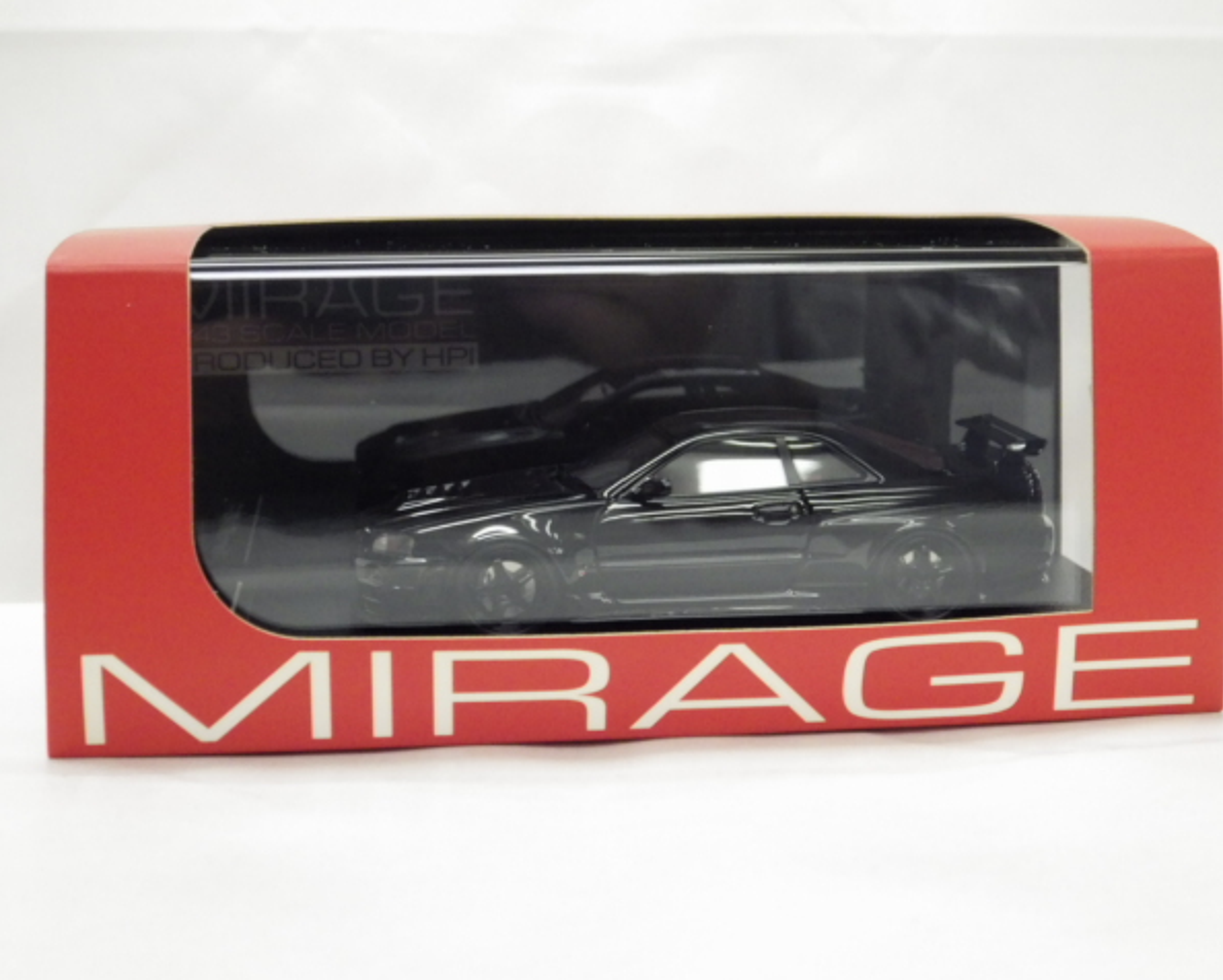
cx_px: 624
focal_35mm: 62
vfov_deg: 24.6
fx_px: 2246
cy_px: 490
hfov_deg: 30.5
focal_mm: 10.7
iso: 640
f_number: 4
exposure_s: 1/60
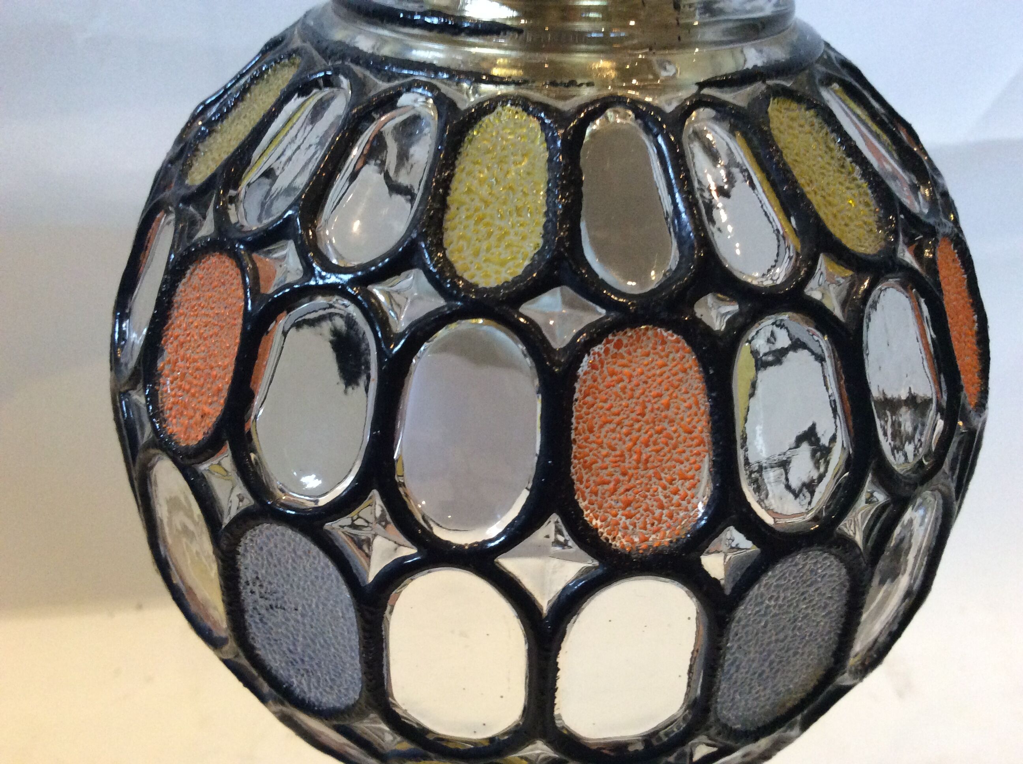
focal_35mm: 32
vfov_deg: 44.1
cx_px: 512
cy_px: 382
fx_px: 944
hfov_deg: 56.9
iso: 200
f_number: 2.4
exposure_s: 1/25
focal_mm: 3.3
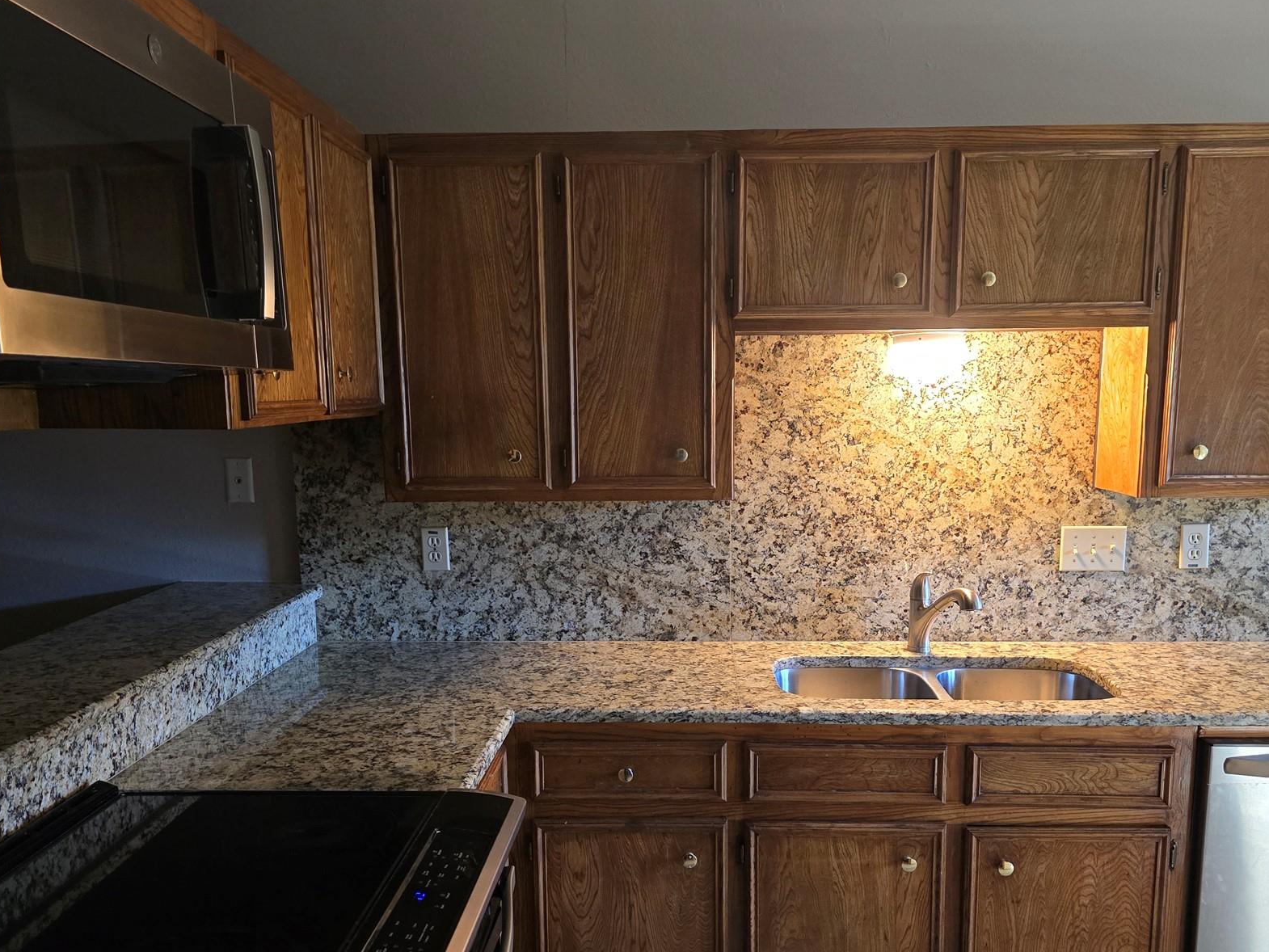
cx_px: 677
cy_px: 590
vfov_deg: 46.4
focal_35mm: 30
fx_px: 1100
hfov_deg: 59.9
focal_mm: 6.3
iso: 800
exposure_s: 1/60
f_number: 1.7
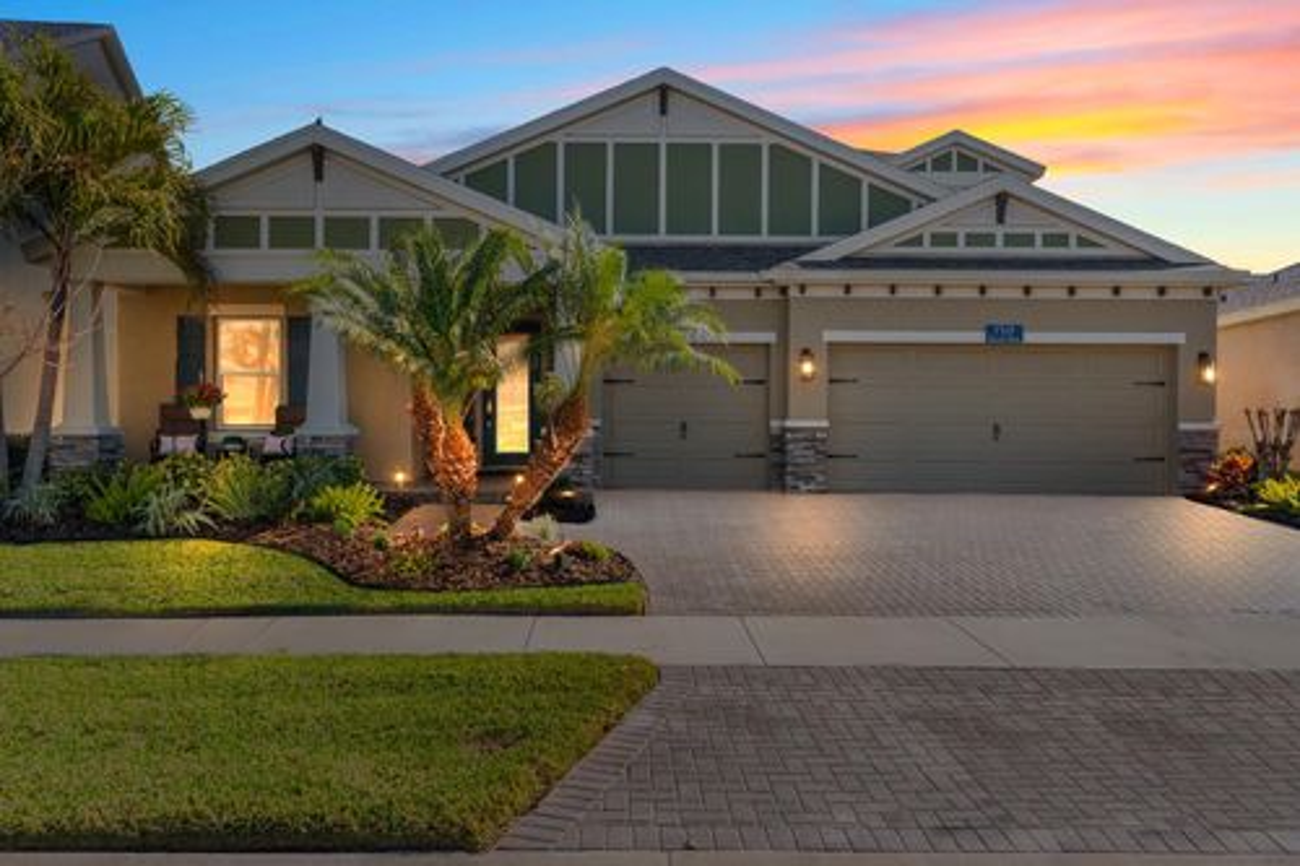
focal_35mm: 27
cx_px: 650
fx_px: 975
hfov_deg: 67.4
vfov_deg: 47.9
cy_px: 433
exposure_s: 1/1600
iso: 100
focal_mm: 27
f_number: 2.8
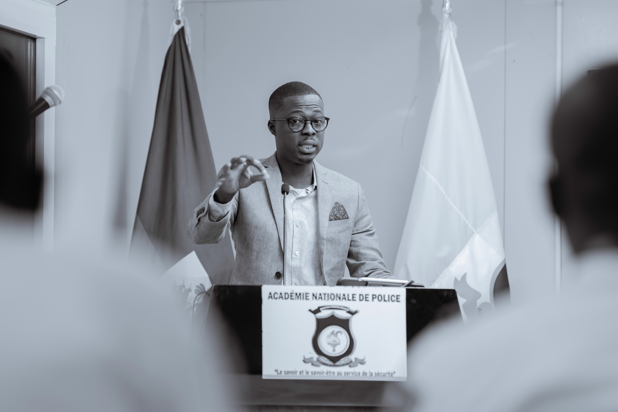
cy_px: 206
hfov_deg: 15.2
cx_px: 309
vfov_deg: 10.2
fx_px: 2318
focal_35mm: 135
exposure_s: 1/125
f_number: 2.8
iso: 1000
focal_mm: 135
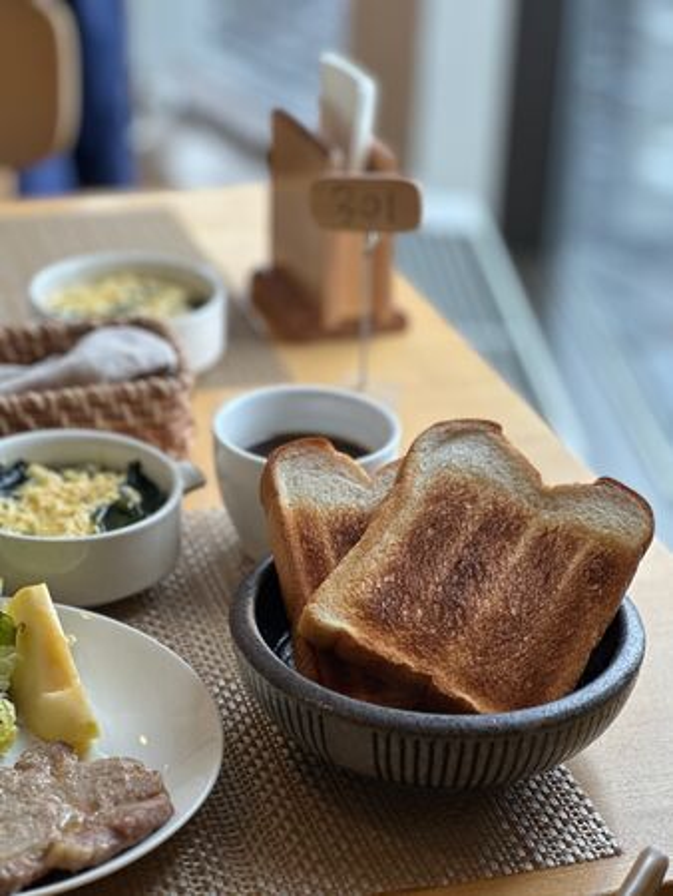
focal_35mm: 77
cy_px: 448
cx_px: 336
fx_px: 1994
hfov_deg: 19.2
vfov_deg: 25.3
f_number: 2.8
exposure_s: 1/100
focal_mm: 9
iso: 200
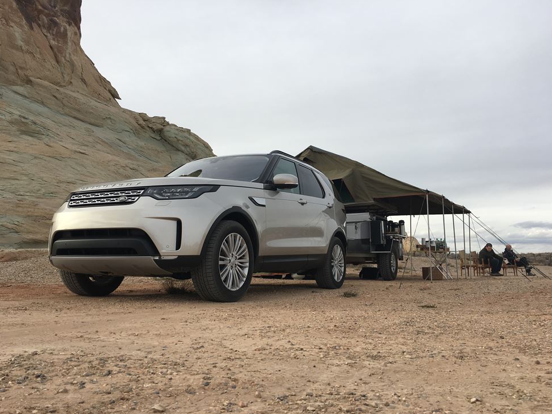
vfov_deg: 46.8
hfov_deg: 60.0
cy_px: 213
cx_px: 275
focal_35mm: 30
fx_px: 478
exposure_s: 1/962
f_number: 2.2
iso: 25
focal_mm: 4.15
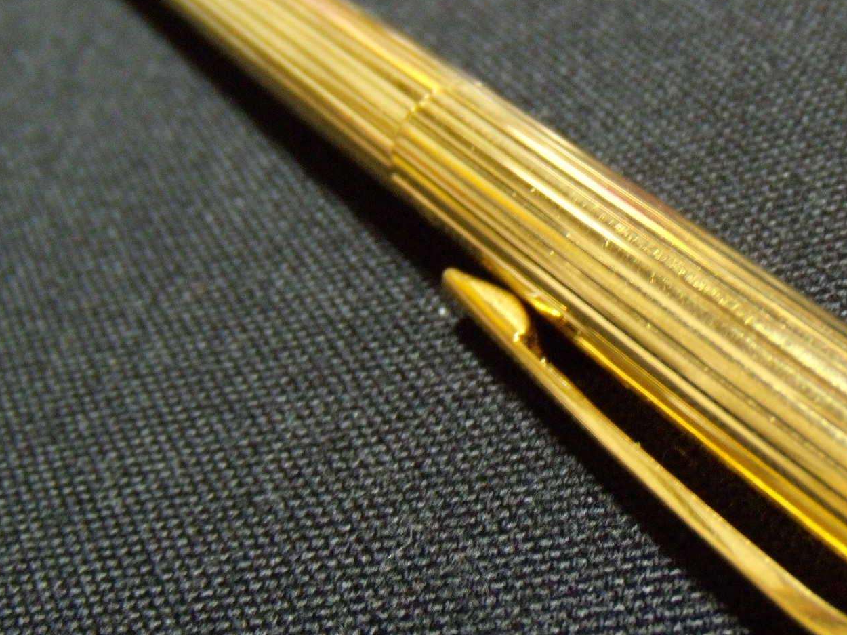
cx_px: 658
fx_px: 1443
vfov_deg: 24.8
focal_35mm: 59
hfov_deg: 32.0
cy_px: 310
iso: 500
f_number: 3.6
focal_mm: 6.4
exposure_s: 1/8
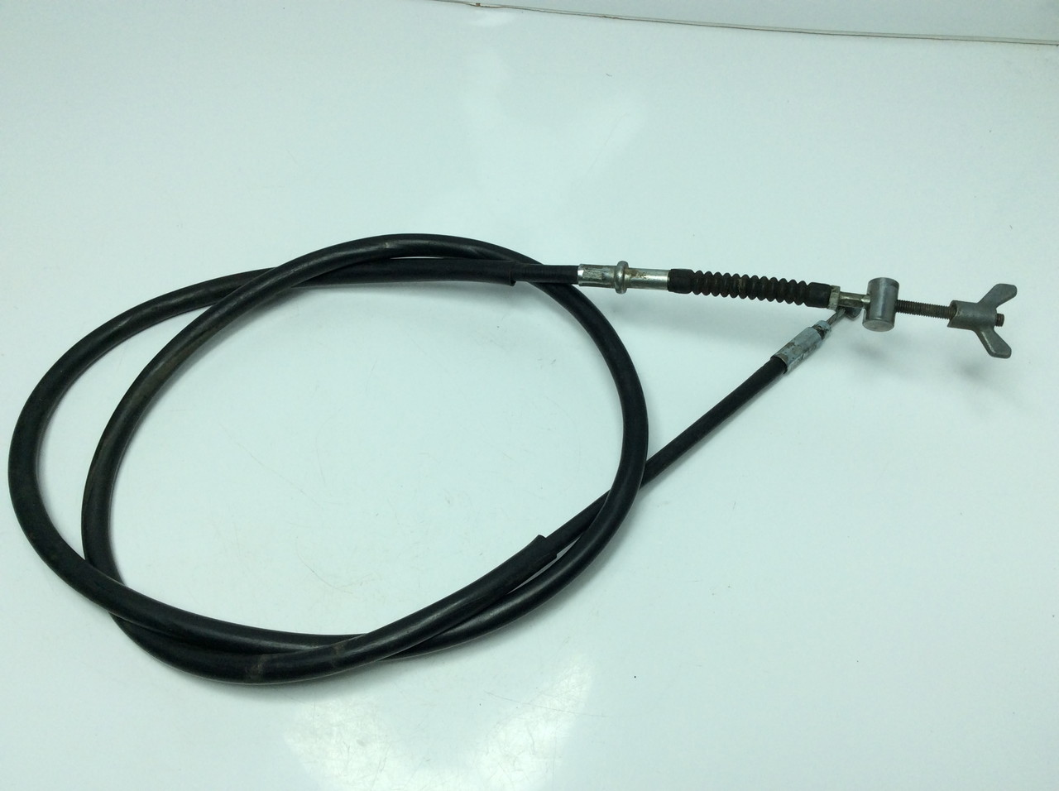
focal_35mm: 32
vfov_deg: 44.1
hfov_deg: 56.9
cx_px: 530
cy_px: 396
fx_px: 978
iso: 32
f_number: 2.4
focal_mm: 3.3
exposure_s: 1/566
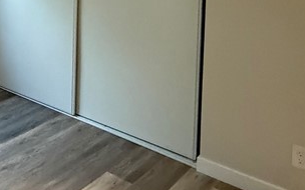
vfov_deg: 23.5
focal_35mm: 50
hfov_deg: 37.0
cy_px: -40
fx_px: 416
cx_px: 15
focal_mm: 2.22
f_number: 2.2
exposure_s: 1/60
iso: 800
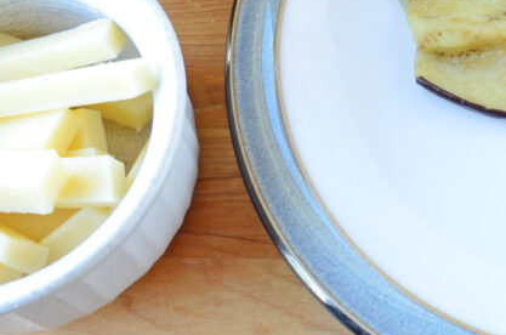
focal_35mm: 81
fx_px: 1136
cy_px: -13
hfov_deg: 23.0
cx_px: 612
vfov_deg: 16.4
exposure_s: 1/10
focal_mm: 22
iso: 400
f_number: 9
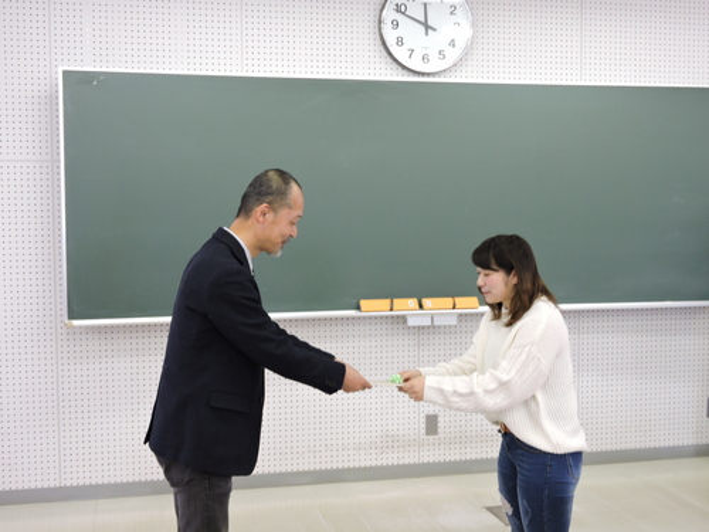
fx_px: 1024
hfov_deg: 38.2
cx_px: 354
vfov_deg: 29.1
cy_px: 266
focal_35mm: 50
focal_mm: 9
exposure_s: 1/30
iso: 400
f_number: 4
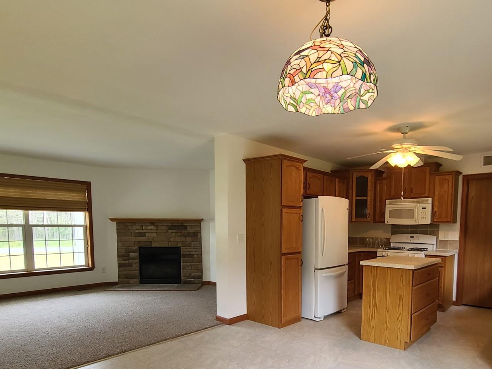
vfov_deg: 61.4
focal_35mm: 21
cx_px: 290
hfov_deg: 78.3
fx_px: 298
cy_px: 255
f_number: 2.2
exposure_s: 1/60
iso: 250
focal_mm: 2.2
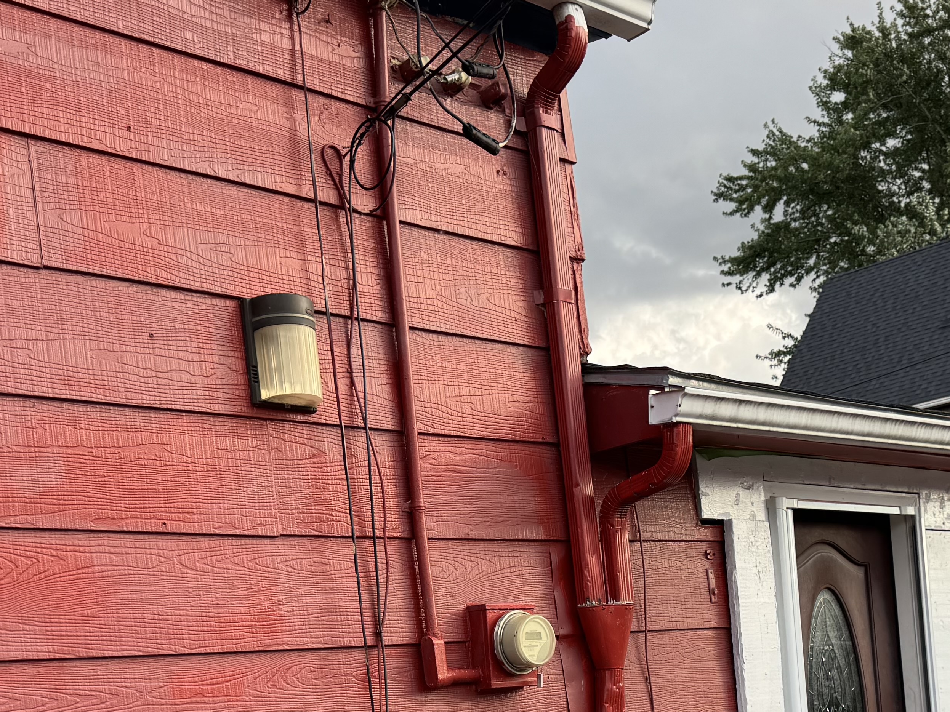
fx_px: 1509
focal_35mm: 55
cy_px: 731
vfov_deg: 25.1
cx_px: 549
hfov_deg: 34.9
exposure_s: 1/567
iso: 80
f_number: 1.78
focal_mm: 6.76
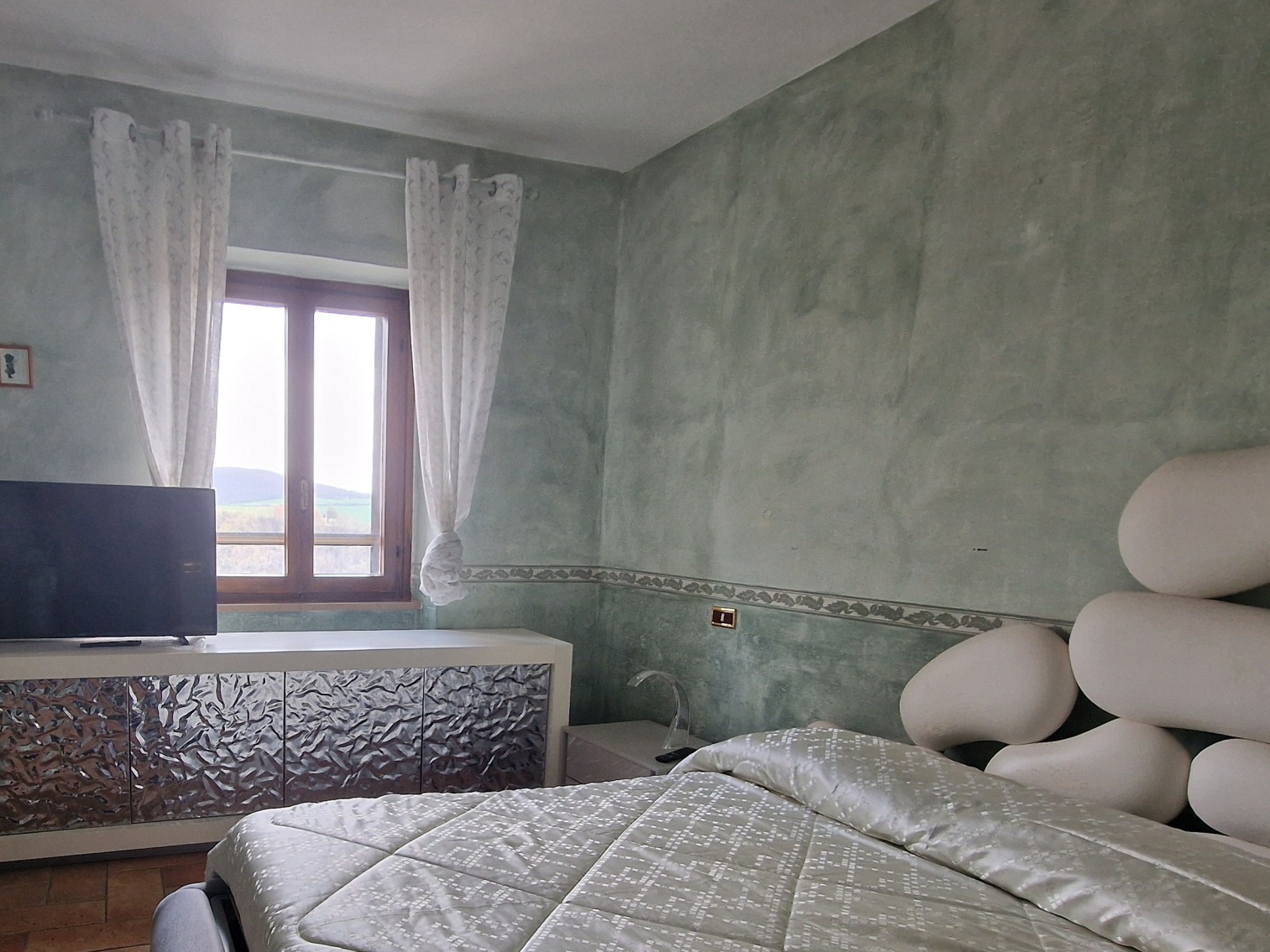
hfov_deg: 74.4
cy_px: 659
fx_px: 807
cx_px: 440
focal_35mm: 22
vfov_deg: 59.2
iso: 160
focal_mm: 2.2
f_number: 2.2
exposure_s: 1/60
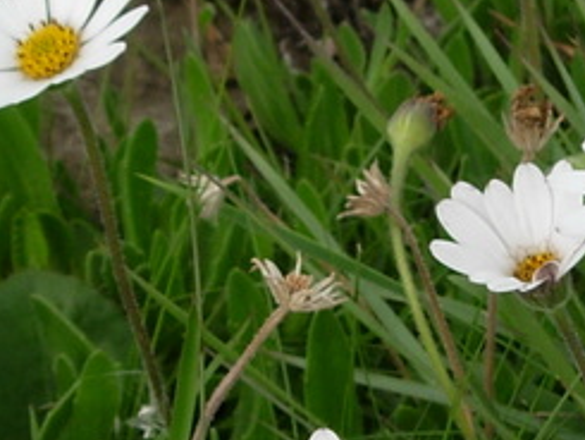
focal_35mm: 124
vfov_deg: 11.9
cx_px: 411
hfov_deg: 15.8
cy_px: 304
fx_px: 2097
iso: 79
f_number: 4.8
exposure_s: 1/483
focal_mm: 7.8
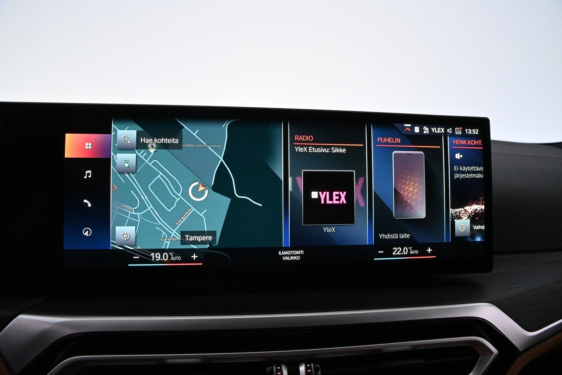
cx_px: 281
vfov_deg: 18.2
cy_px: 188
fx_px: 1171
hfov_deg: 27.0
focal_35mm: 75
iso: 10000
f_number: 14
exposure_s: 1/80
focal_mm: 50
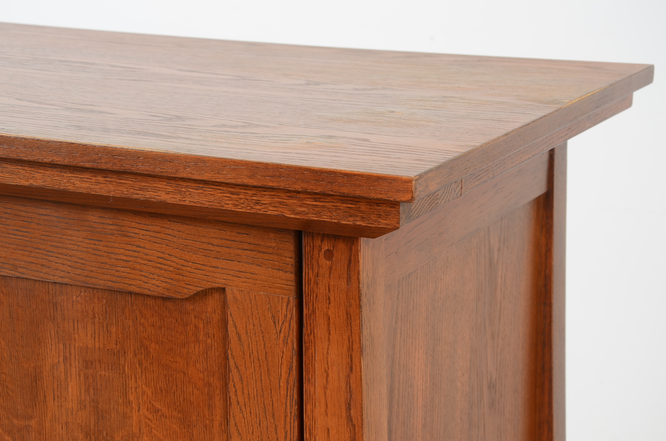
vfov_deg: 15.6
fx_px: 1606
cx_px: 333
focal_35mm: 87
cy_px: 220
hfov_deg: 23.4
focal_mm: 58
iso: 125
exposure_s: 1/80
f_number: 9
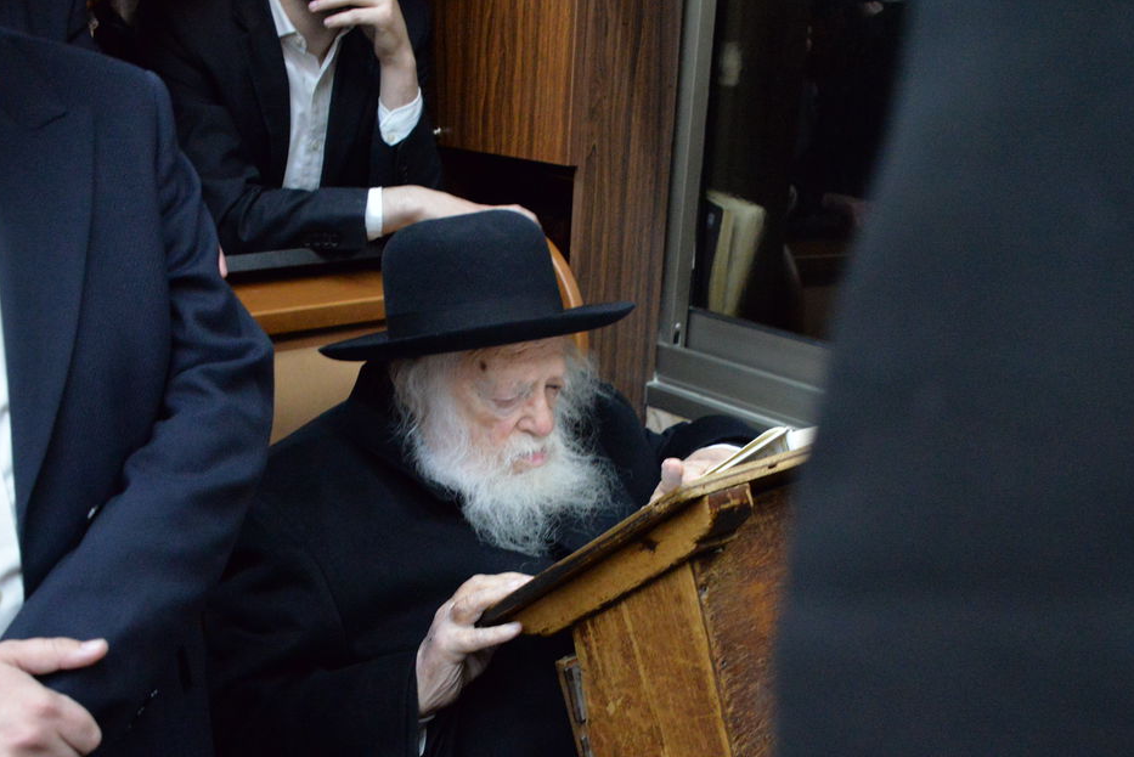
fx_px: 1324
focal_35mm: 42
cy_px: 537
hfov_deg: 46.4
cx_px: 568
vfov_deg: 31.5
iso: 6400
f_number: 5
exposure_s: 1/100
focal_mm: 28
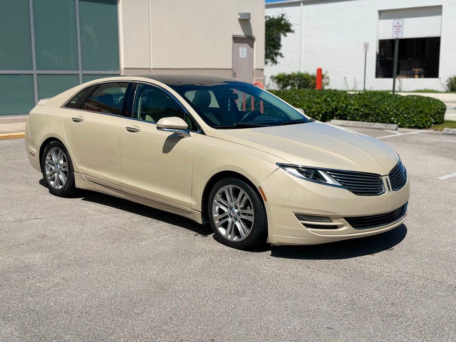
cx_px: 228
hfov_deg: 39.7
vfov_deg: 30.3
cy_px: 171
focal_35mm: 48
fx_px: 632
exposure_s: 1/11364
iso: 80
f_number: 1.78
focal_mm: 6.76
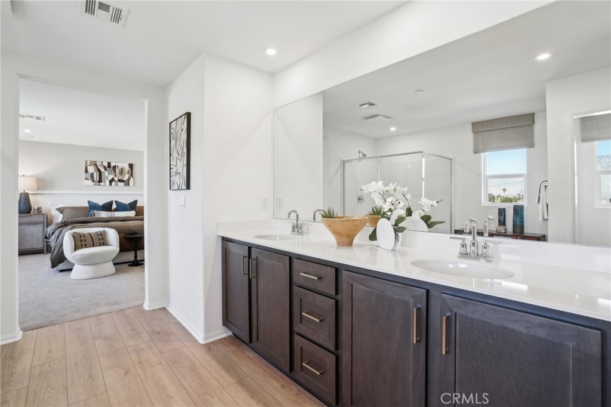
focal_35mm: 16
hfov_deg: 96.8
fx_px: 271
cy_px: 204
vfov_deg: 73.7
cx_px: 306
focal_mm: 16
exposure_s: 1/30
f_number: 7.1
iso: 320
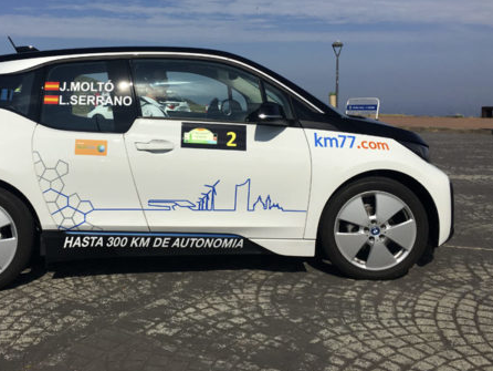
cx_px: 186
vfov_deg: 36.5
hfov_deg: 47.4
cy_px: 123
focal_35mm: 39
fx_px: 556
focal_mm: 4.15
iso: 25
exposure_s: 1/4274
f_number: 2.2
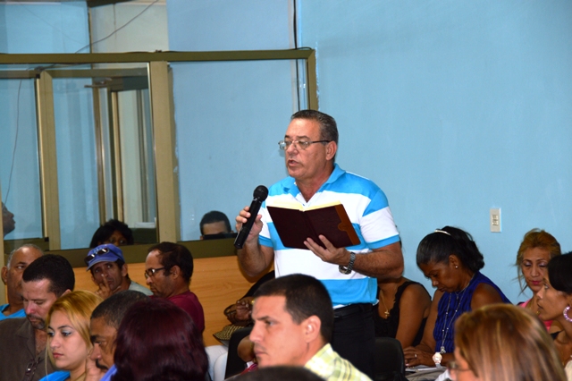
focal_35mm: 135
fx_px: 2144
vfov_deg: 10.1
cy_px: 190
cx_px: 286
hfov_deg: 15.2
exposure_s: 1/60
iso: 400
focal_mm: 90
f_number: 5.3
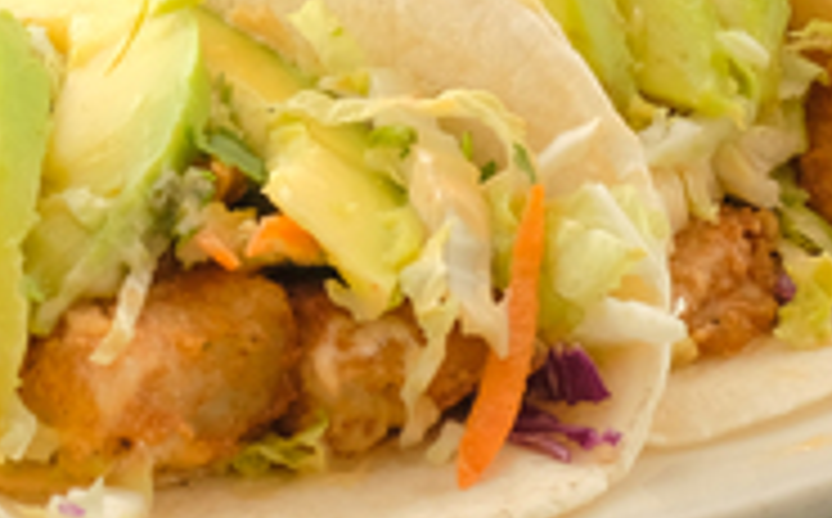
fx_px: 7200
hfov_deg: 6.6
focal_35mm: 318
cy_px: -61
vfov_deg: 4.1
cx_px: 144
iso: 800
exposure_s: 1/60
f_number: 8
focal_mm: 60
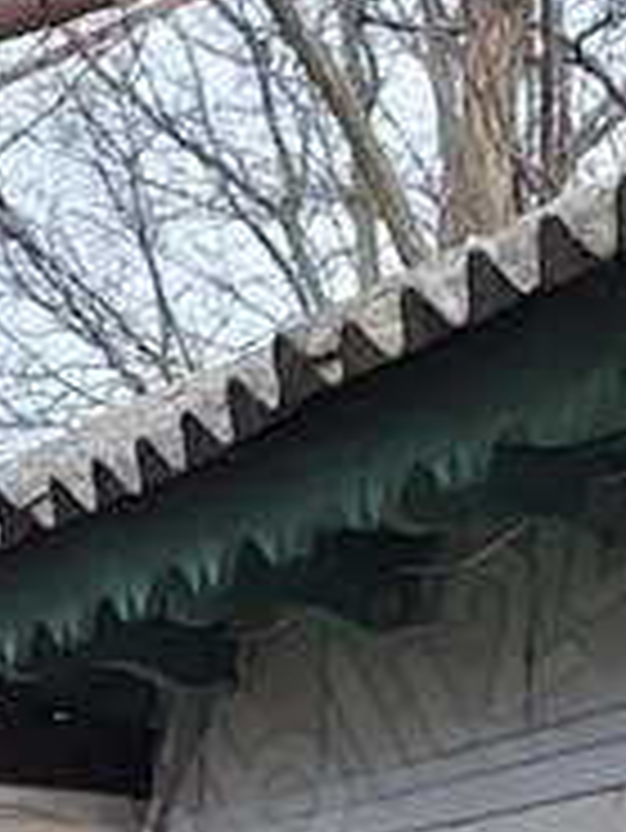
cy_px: 2073
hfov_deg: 8.7
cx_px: 973
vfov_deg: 10.2
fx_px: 3998
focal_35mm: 166
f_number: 1.8
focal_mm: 5.54
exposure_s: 1/503
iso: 40
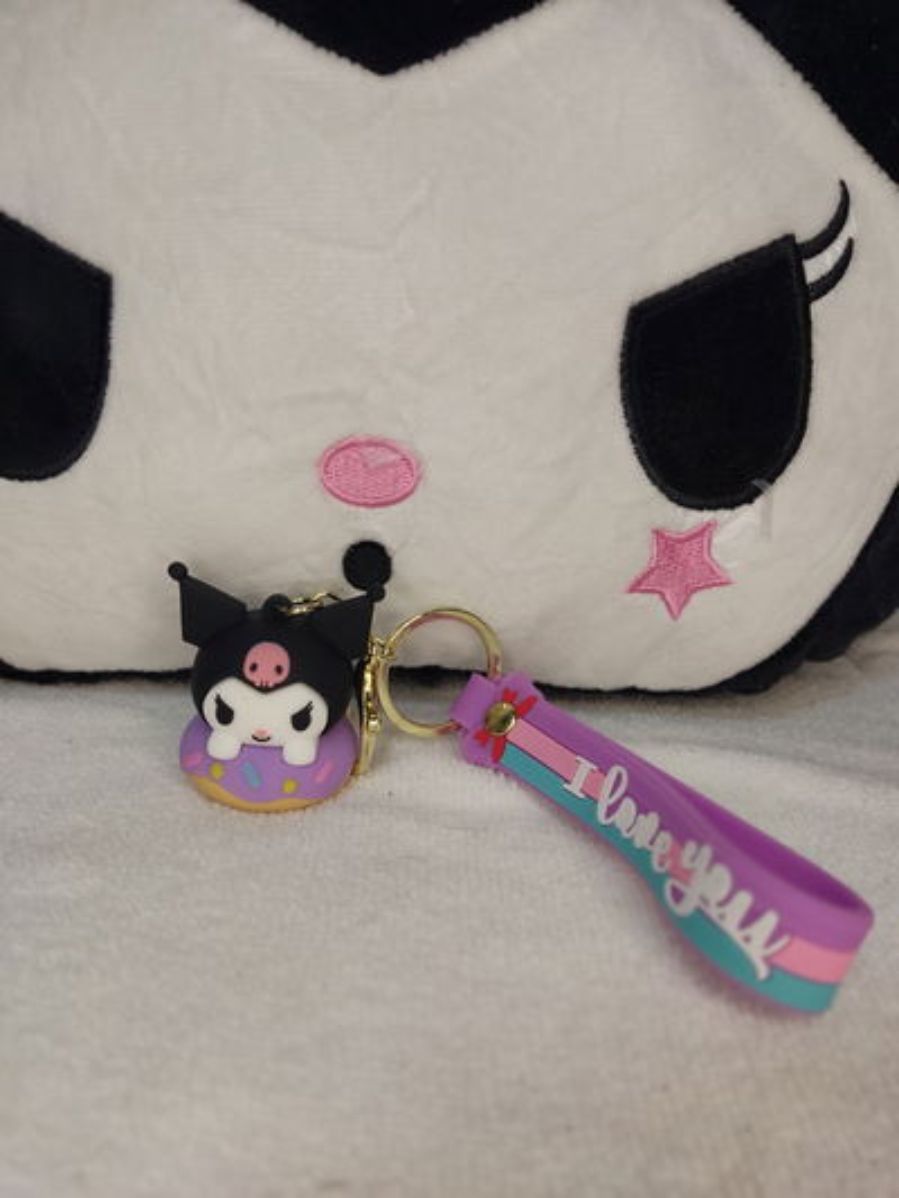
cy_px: 599
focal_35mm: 25
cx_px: 450
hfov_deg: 54.9
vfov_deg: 69.4
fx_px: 865
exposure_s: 1/60
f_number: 1.79
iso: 126
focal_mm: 4.71
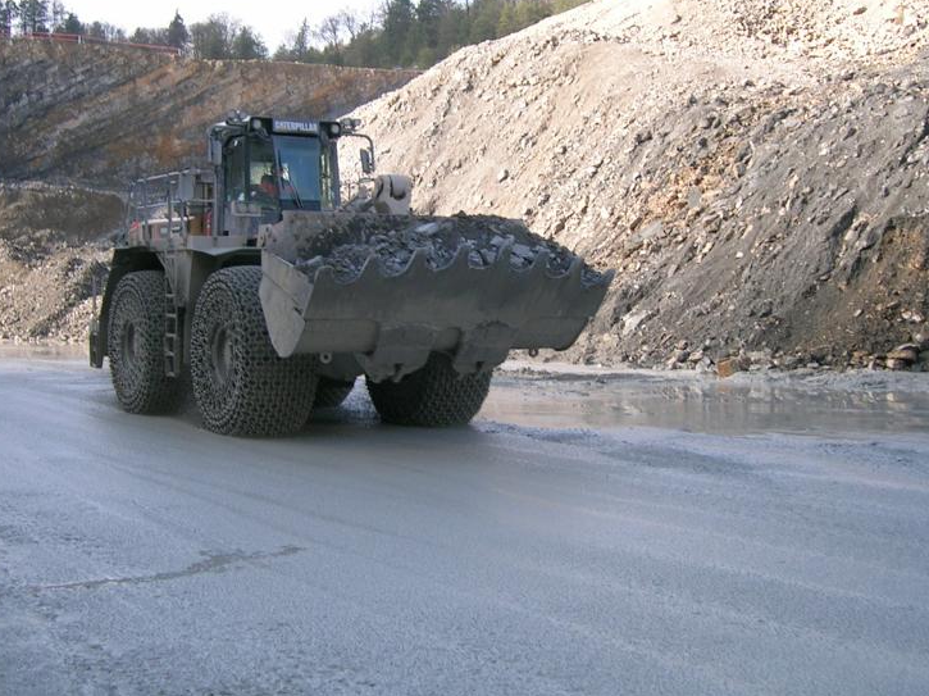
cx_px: 478
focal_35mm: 53
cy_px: 346
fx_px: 1422
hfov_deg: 36.2
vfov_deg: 27.5
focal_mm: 7.3
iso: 50
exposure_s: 1/238
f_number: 3.1
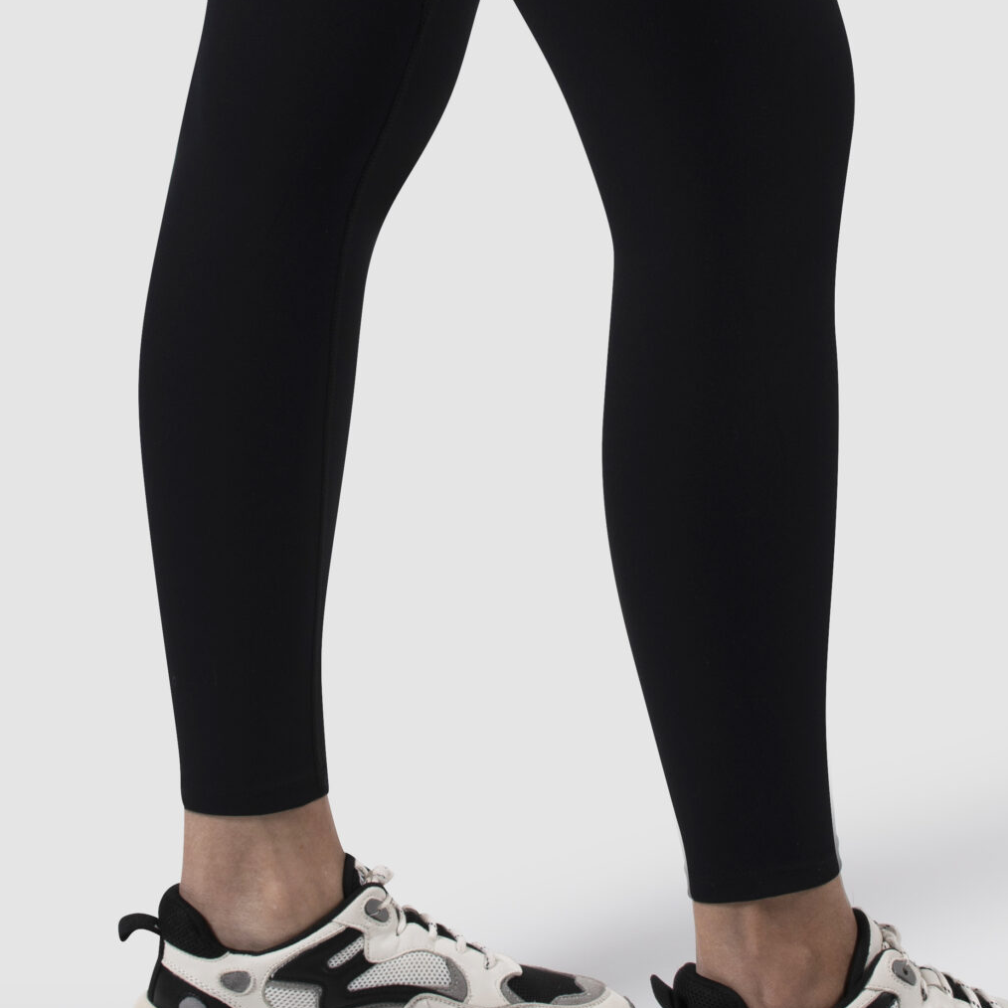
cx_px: 541
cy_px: 249
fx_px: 5304
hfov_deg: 10.9
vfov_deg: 10.8
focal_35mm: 161
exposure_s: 1/250
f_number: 9
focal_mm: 50
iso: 100
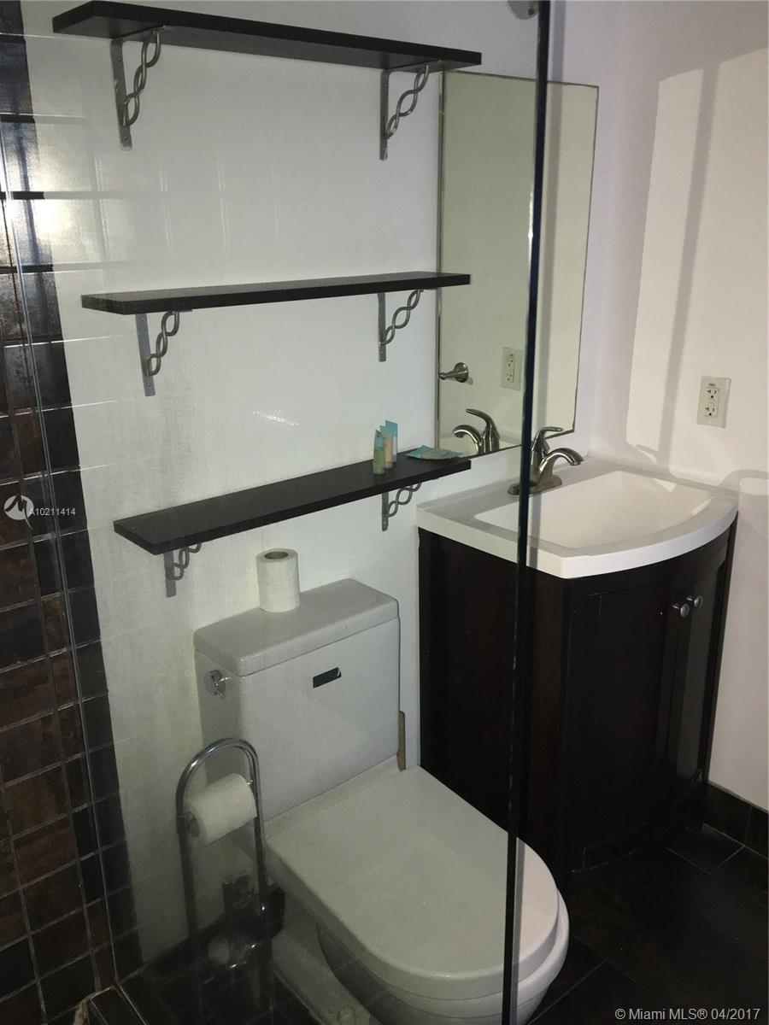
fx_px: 859
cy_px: 512
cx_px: 384
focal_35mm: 29
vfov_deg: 61.7
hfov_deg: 48.2
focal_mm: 4.15
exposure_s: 1/16
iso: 160
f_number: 2.2
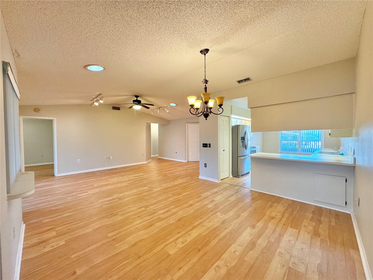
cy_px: 140
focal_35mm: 14
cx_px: 186
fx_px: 151
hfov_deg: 102.1
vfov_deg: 85.7
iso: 320
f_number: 2.2
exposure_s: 1/60
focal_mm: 2.22
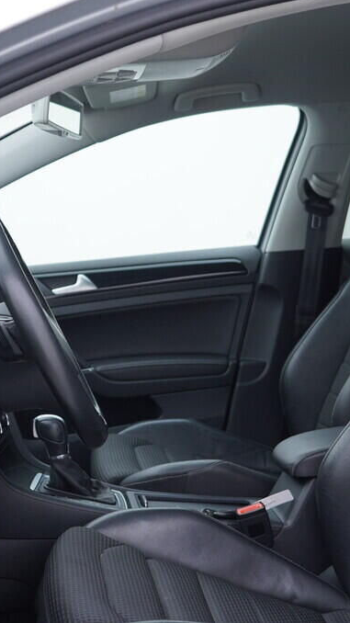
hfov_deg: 21.0
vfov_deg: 36.6
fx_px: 941
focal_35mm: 57
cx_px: 123
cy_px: 310
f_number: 3.2
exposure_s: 1/50
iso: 125
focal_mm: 24
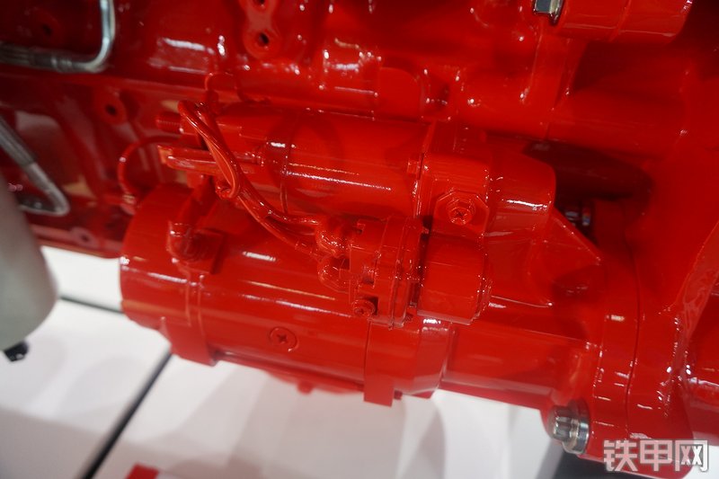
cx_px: 360
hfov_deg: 73.8
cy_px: 240
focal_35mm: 24
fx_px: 479
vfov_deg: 53.1
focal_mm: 16
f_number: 4
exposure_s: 1/60
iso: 400
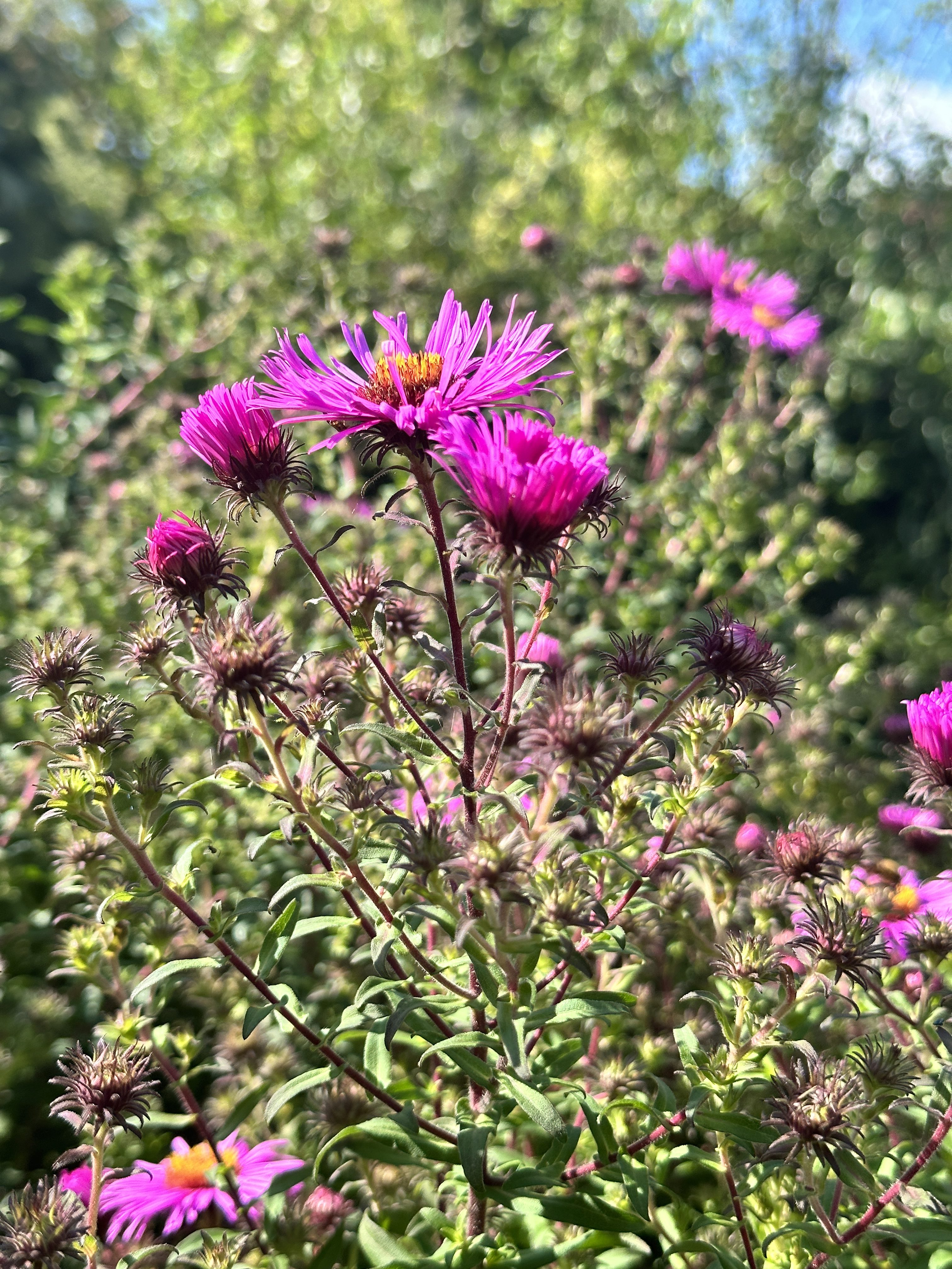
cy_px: 634
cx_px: 476
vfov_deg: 39.7
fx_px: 1760
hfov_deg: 30.3
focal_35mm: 48
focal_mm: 6.86
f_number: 1.78
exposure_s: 1/1541
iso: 64
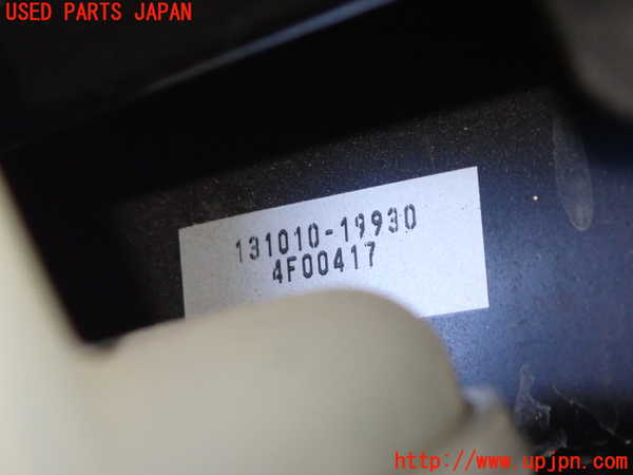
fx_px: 1829
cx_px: 316
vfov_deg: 14.8
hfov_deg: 19.6
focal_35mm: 100
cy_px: 238
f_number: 4.9
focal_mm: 18
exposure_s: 1/30
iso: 800
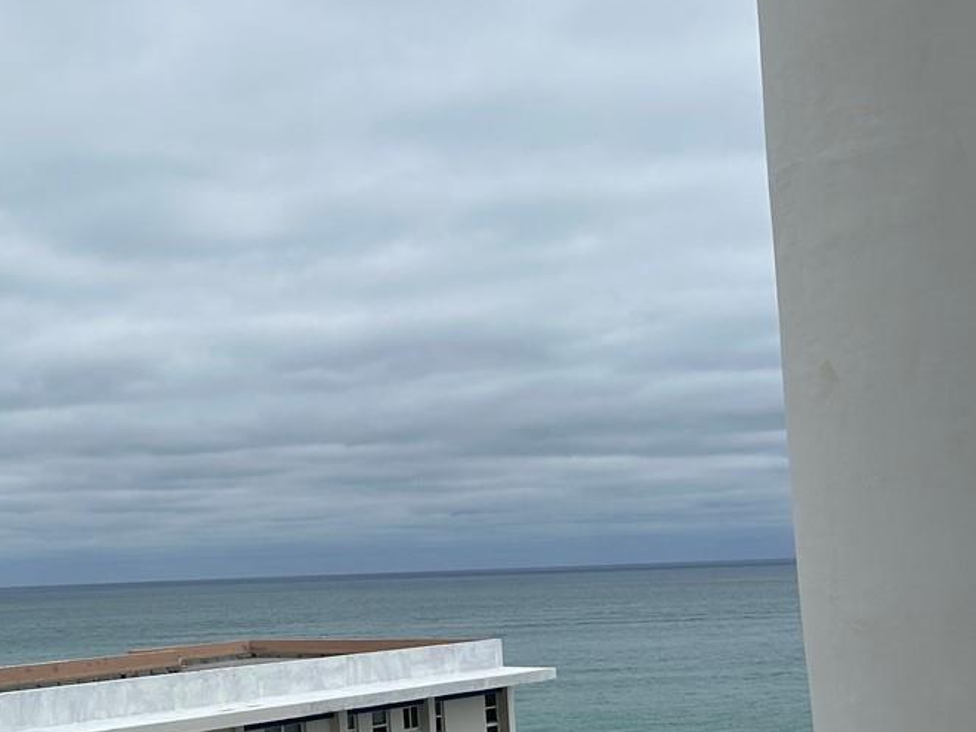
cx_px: 46
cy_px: 464
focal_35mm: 63
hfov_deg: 29.1
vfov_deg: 23.2
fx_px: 1776
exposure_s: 1/8696
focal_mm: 5.7
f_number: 1.5
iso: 50
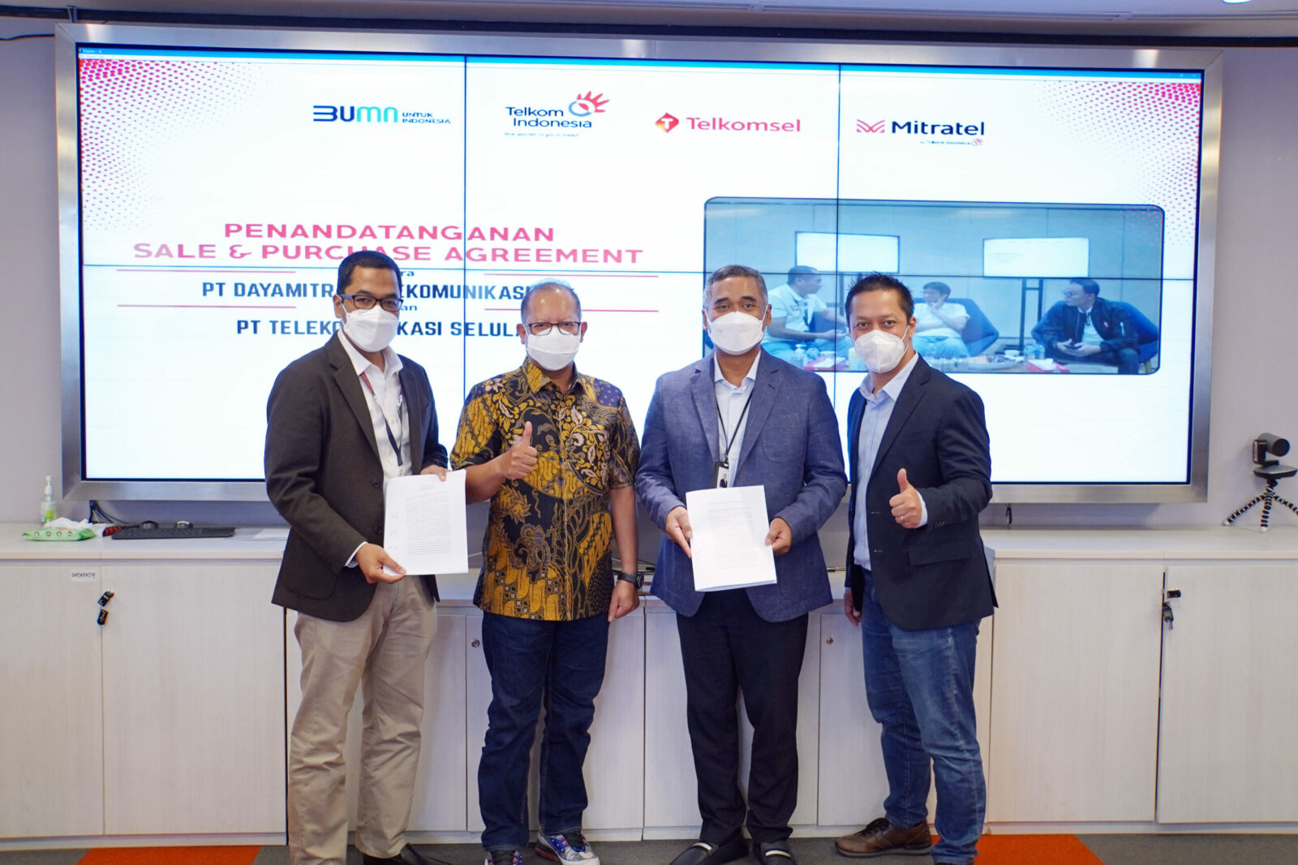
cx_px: 649
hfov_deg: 53.1
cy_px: 432
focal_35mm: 36
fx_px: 1298
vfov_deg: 36.9
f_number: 4
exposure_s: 1/200
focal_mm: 24
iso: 1000
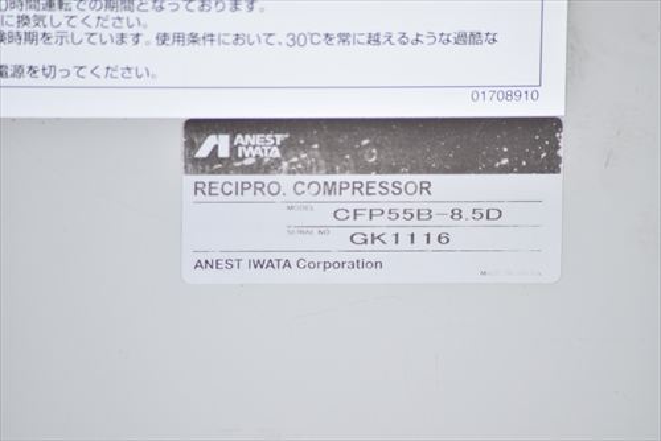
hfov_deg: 4.6
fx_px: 8267
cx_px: 330
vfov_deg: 3.1
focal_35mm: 450
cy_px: 220
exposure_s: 1/320
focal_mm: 300
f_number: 6.3
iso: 1250
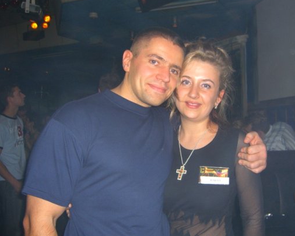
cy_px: 122
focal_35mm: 44
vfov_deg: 34.2
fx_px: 384
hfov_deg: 41.8
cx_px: 174
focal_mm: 7.9
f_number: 2.8
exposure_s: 1/60
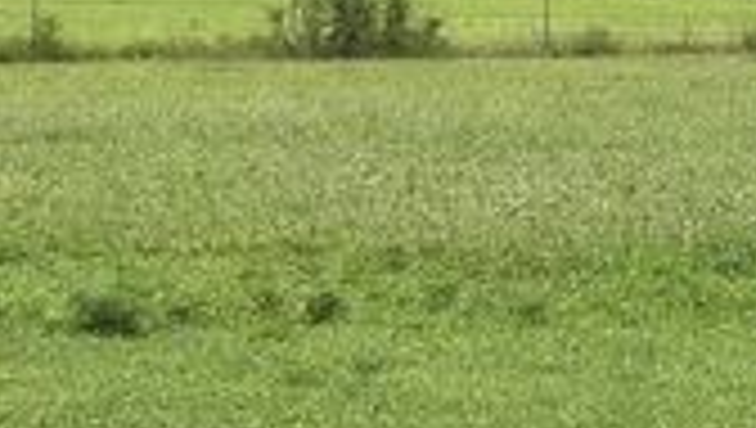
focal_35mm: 389
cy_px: -11
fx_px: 7808
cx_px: -72
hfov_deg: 5.5
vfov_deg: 3.1
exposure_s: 1/567
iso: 50
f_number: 2.8
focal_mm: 15.66
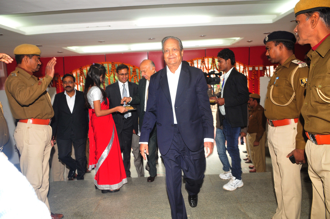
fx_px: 233
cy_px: 110
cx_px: 165
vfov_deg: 50.3
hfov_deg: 70.5
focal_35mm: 26
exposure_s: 1/60
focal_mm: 17
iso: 500
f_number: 6.3
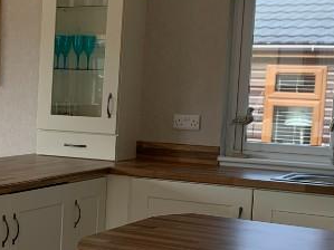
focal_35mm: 89
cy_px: 164
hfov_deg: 20.4
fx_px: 858
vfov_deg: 16.6
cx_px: -78
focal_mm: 4.25
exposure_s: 1/122
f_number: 1.8
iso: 25
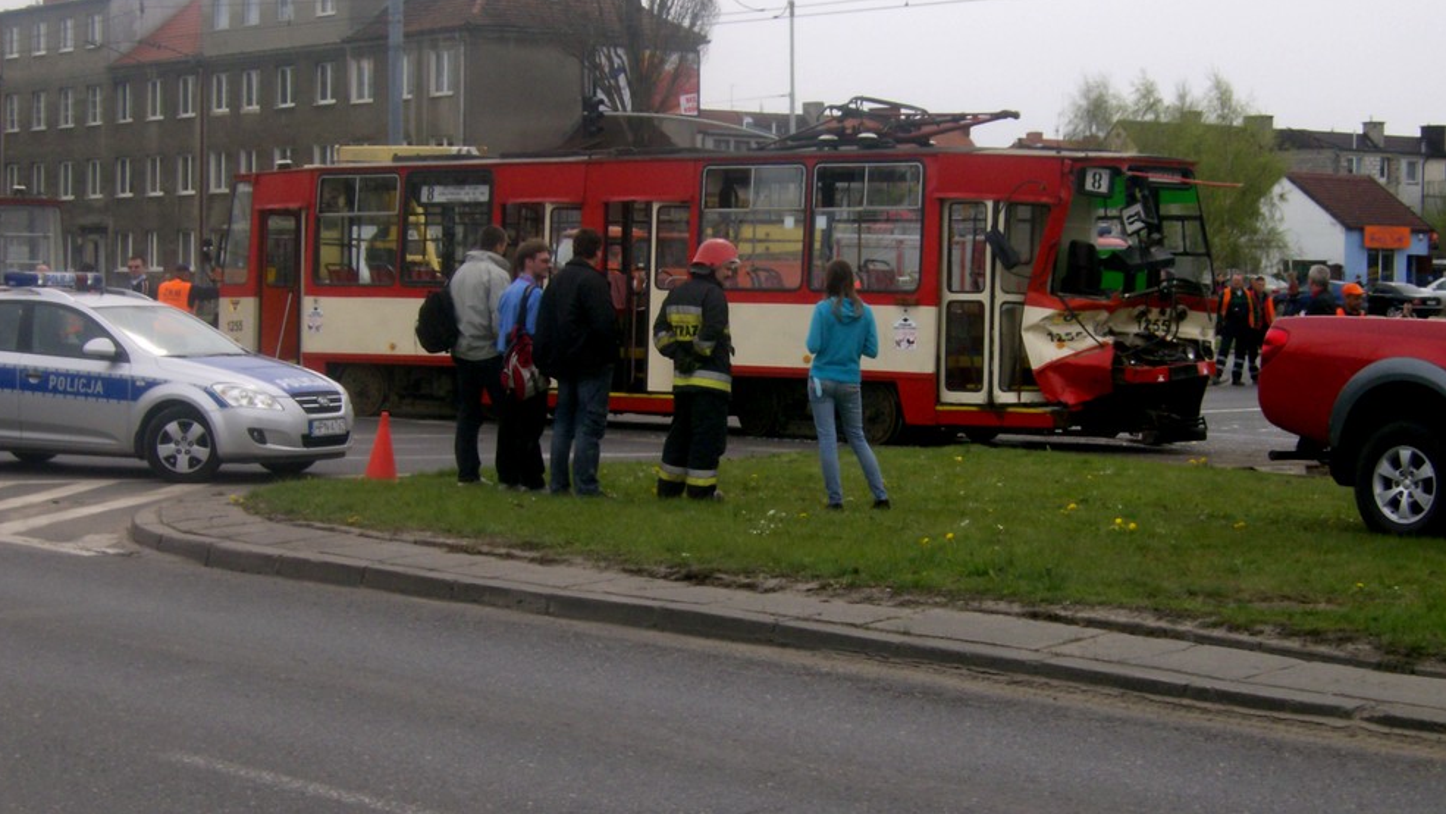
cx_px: 721
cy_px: 310
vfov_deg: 15.7
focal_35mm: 77
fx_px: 2952
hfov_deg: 27.5
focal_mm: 11.6
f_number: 6.2
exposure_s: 1/306
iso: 100
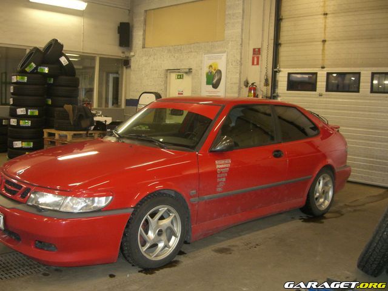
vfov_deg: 37.7
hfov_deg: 49.0
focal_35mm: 38
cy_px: 146
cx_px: 194
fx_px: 426
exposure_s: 1/60
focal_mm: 7.9
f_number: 2.8
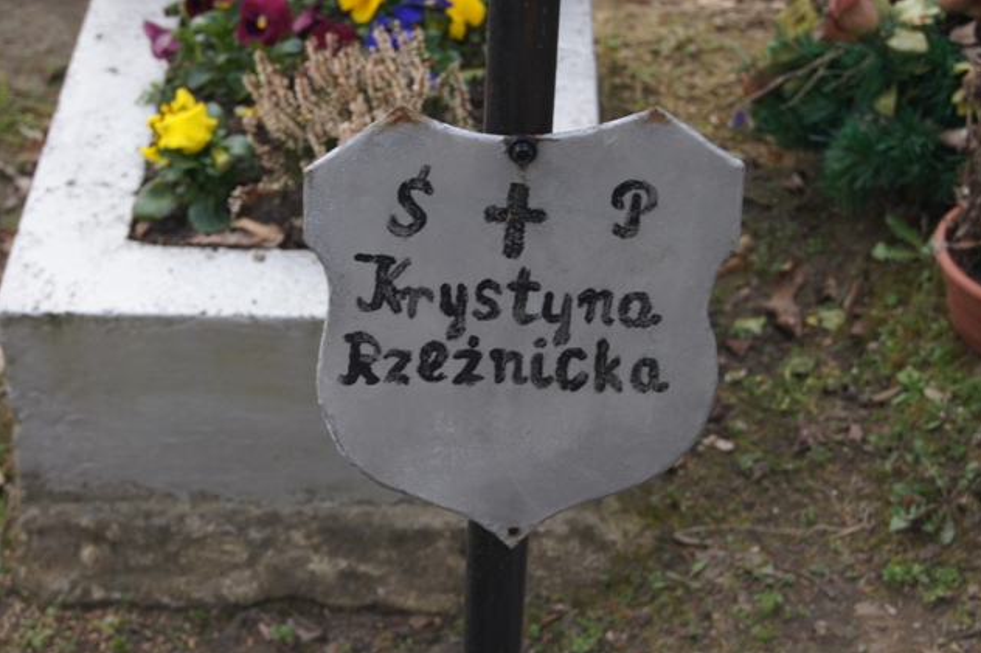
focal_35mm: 84
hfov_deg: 24.3
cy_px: 329
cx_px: 494
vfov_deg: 16.3
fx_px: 2275
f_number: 9
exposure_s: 1/160
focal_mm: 55
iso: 200
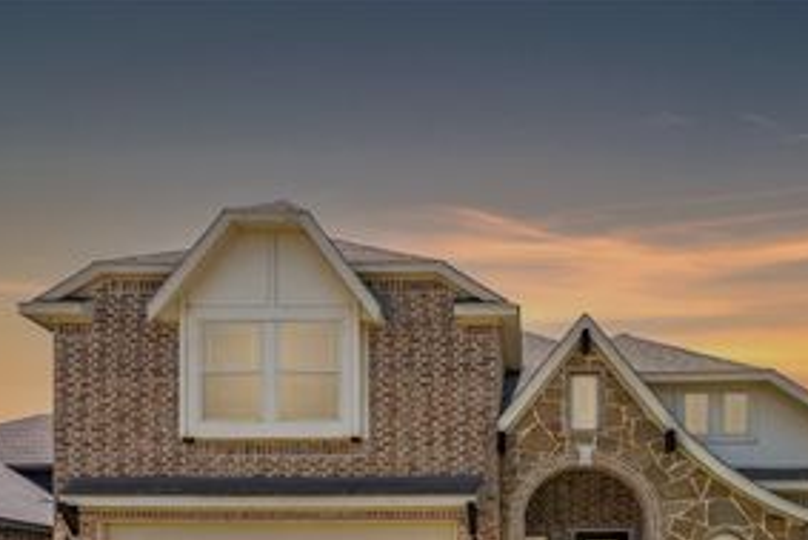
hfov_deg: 58.1
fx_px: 674
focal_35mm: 30
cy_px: 473
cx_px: 622
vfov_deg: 40.7
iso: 100
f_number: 8
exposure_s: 1/400
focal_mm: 17
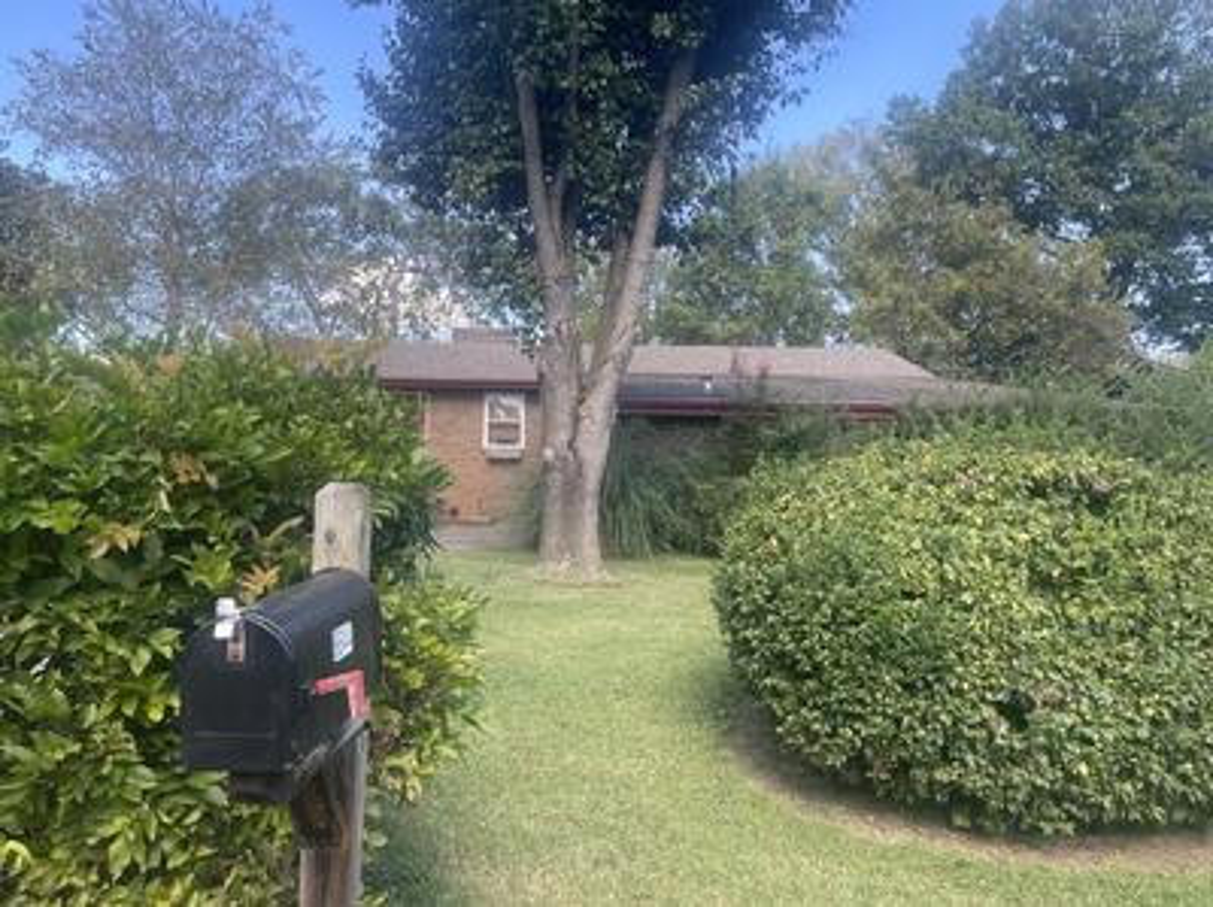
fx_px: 910
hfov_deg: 67.4
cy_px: 454
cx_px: 606
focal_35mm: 26
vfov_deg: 53.0
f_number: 1.6
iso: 32
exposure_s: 1/375
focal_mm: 4.2
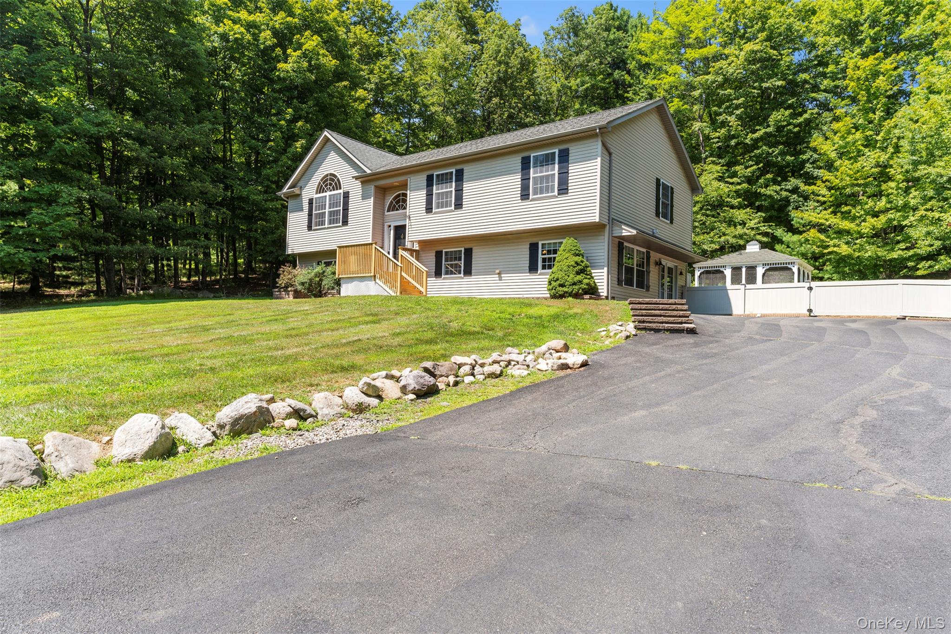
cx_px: 476
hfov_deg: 78.6
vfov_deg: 57.2
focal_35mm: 22
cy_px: 317
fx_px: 581
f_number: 8
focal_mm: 22
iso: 320
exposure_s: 1/60
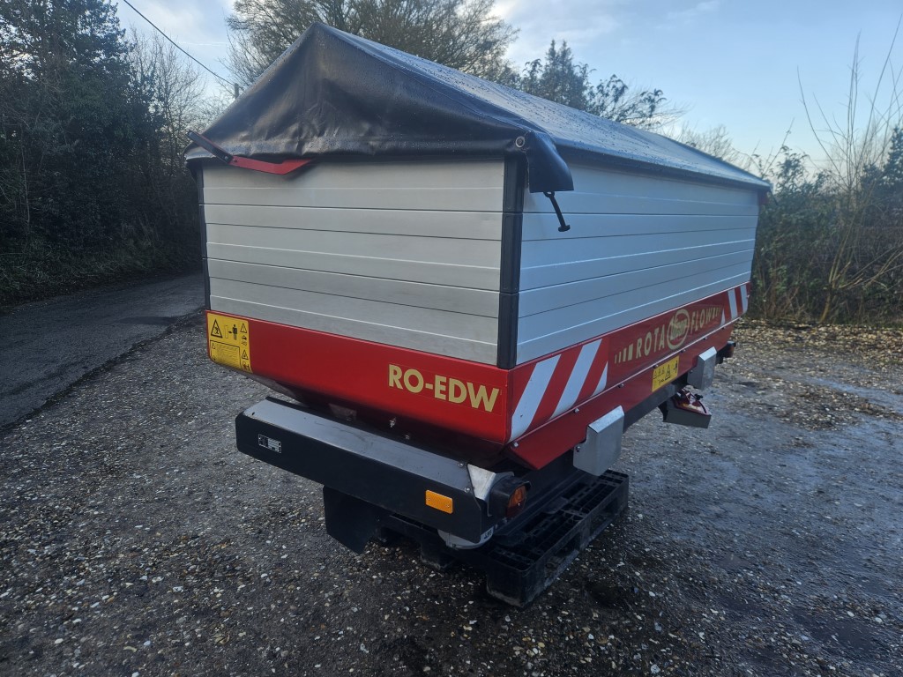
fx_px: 600
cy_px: 338
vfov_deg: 58.9
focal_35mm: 23
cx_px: 452
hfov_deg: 73.9
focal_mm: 5.4
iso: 25
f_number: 1.8
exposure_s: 1/236
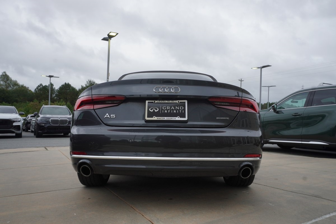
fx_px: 252
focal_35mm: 27
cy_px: 112
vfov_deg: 47.9
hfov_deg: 67.4
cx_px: 168
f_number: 13
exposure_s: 1/80
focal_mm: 18
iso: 160
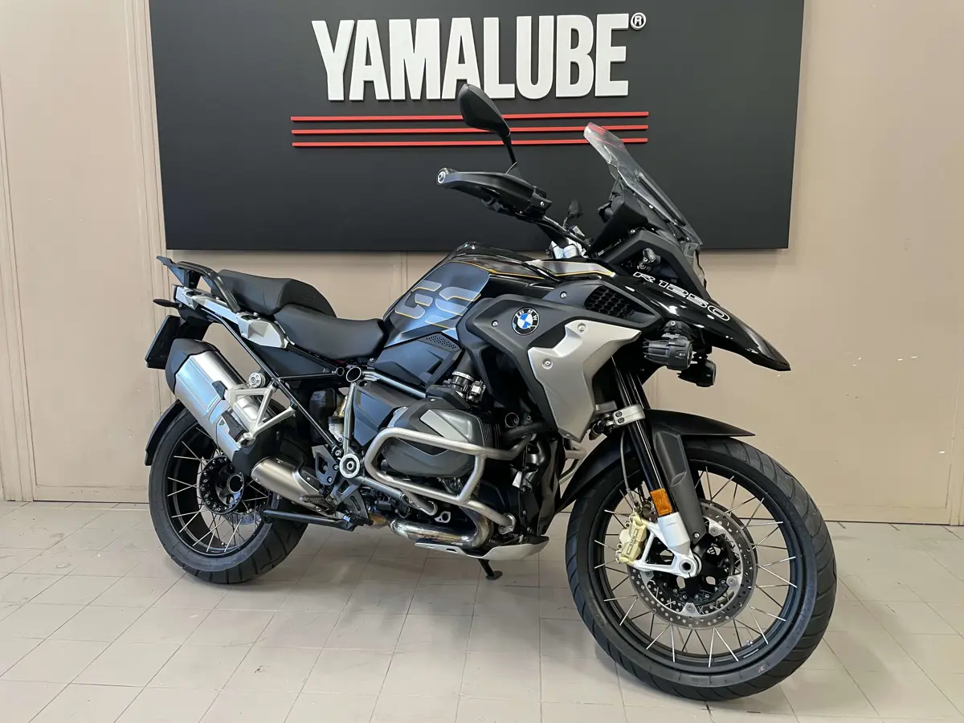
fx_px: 724
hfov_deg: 67.3
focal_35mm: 26
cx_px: 482
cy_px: 362
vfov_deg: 53.1
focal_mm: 4.2
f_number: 1.6
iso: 200
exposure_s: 1/60
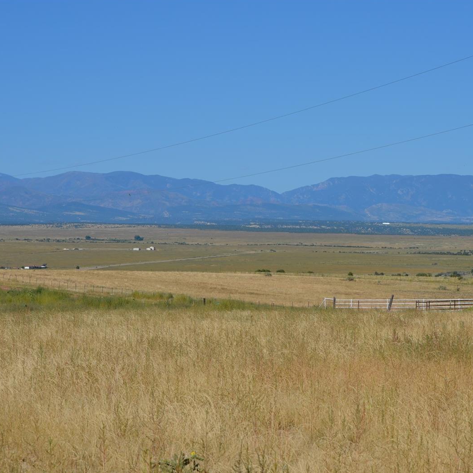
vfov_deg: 16.3
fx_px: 1649
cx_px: 277
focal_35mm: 107
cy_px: 235
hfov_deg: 16.3
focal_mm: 55
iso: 100
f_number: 10
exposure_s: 1/400
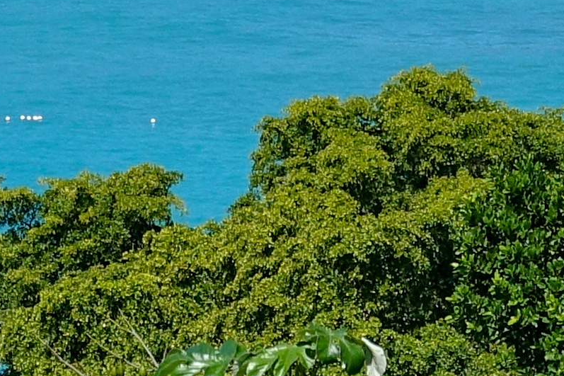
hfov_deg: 2.4
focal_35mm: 845
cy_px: -486
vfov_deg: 1.6
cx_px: 647
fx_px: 13235
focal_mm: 44.9
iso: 100
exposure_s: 1/800
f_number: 4
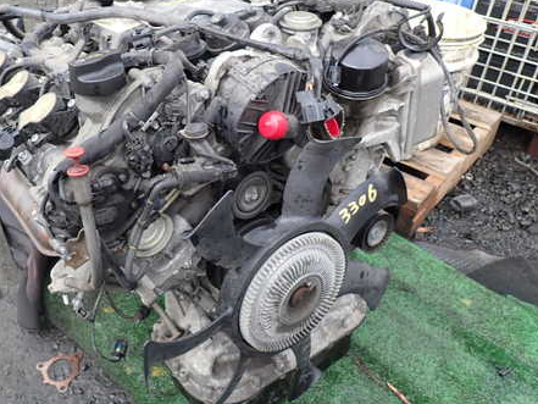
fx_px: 529
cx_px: 207
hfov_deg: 53.4
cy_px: 162
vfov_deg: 41.6
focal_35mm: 34
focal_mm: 4.5
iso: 100
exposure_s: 1/100
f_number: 2.8
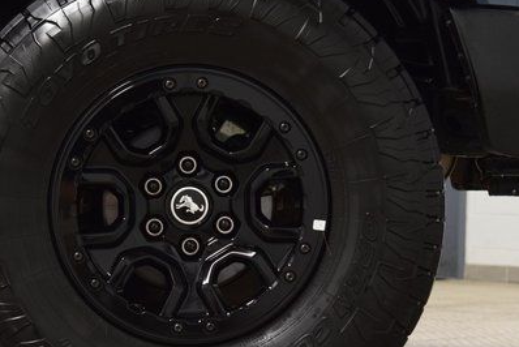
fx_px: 1529
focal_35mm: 106
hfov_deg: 19.2
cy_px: 199
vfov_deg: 12.9
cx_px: 198
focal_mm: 44
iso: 1600
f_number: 4.5
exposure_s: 1/60
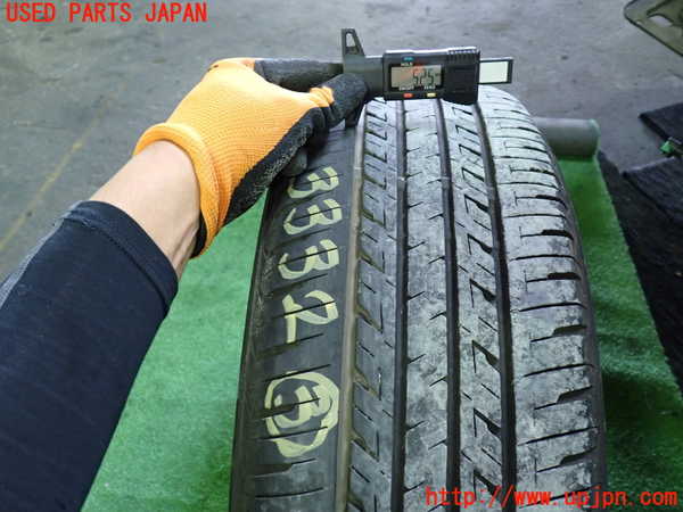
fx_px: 592
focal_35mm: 30
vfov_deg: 46.8
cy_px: 256
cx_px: 342
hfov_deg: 60.0
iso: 320
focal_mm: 5.4
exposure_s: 1/30
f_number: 2.3
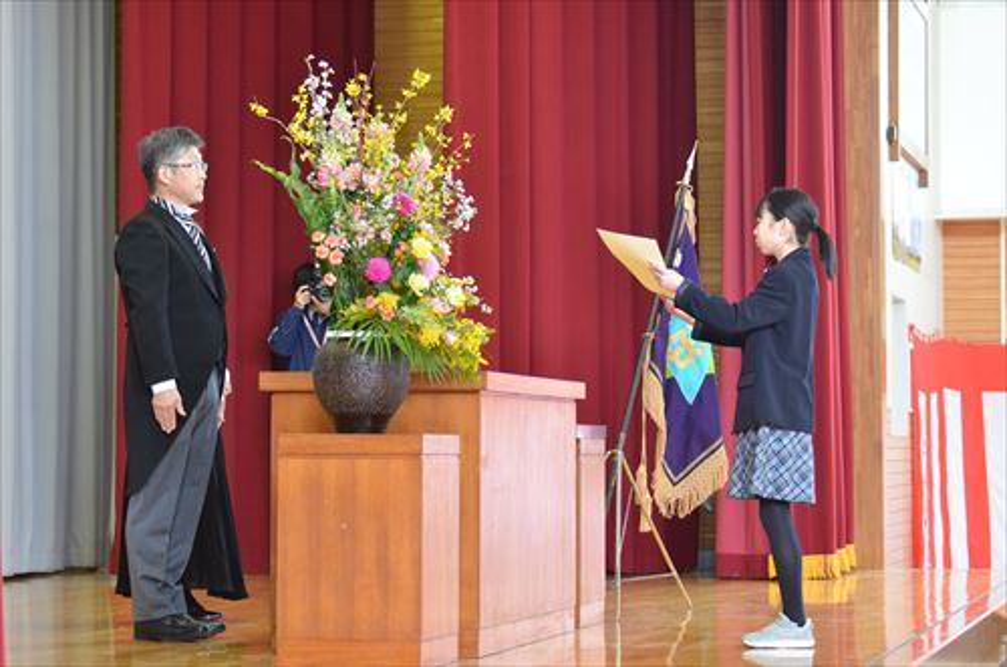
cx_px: 504
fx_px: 2847
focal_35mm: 102
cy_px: 334
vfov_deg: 13.4
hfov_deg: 20.1
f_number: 5.6
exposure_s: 1/100
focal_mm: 68
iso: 1600
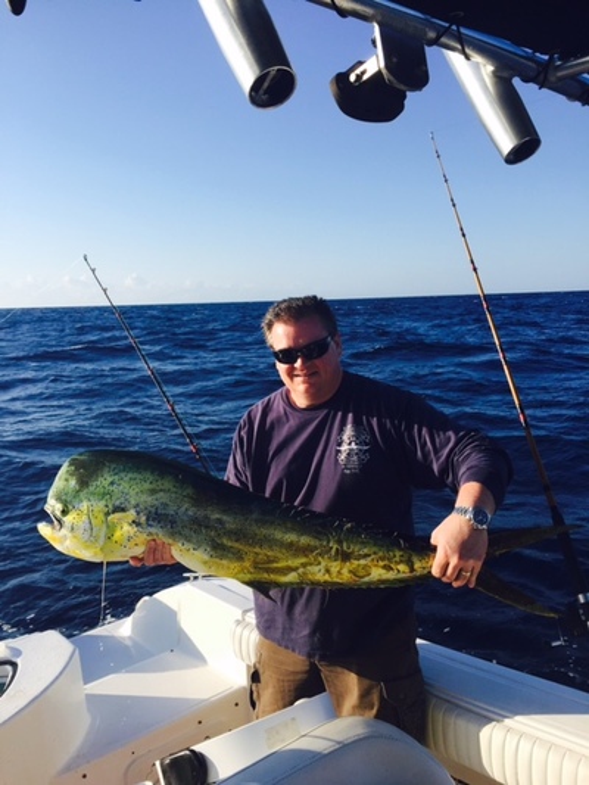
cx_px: 294
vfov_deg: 61.6
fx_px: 658
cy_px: 392
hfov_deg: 48.2
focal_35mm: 29
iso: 32
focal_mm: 4.15
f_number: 2.2
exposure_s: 1/1464
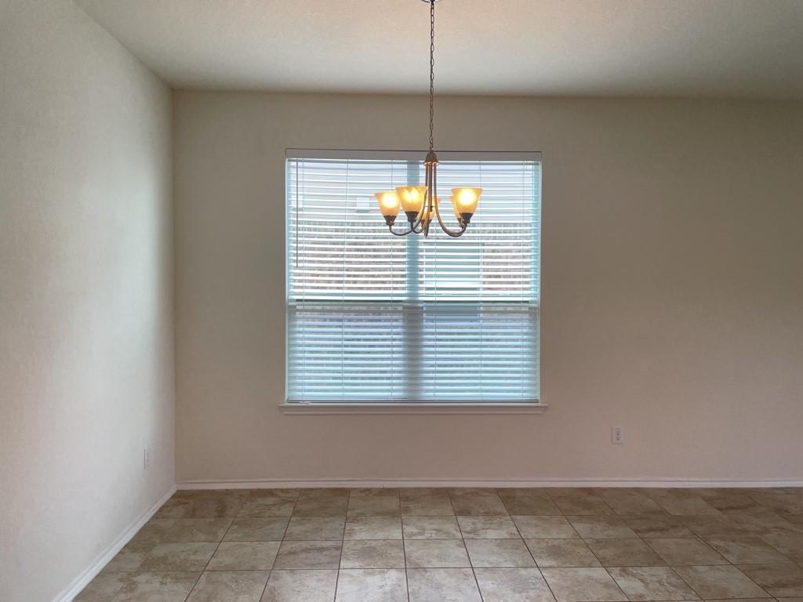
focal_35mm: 26
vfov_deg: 53.1
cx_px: 402
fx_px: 603
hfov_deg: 67.3
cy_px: 301
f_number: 1.6
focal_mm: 4.2
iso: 80
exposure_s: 1/121
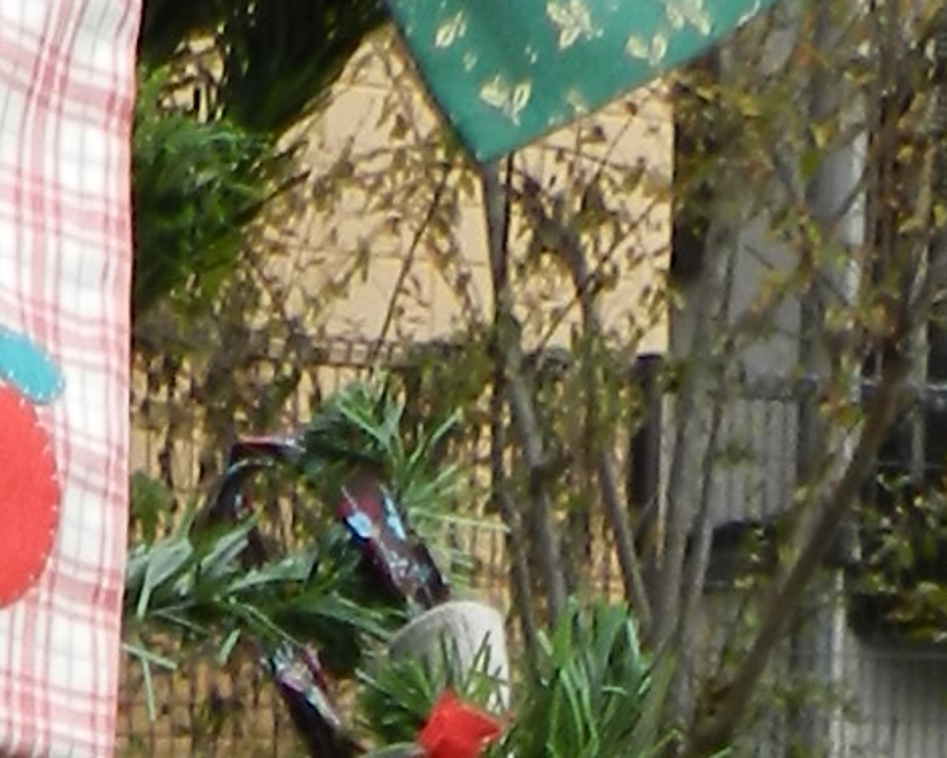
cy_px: 2564
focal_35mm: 156
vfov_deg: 7.9
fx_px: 4372
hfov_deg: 11.7
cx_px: -556
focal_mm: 4
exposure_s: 1/320
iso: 160
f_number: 3.4
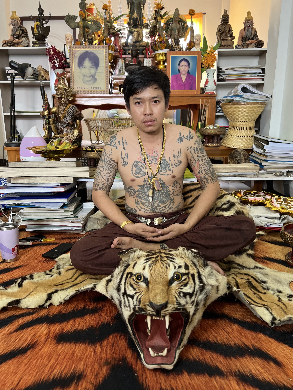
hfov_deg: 53.1
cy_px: 195
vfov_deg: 67.3
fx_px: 293
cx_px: 146
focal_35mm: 26
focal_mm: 5.7
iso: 250
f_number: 1.5
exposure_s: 1/50
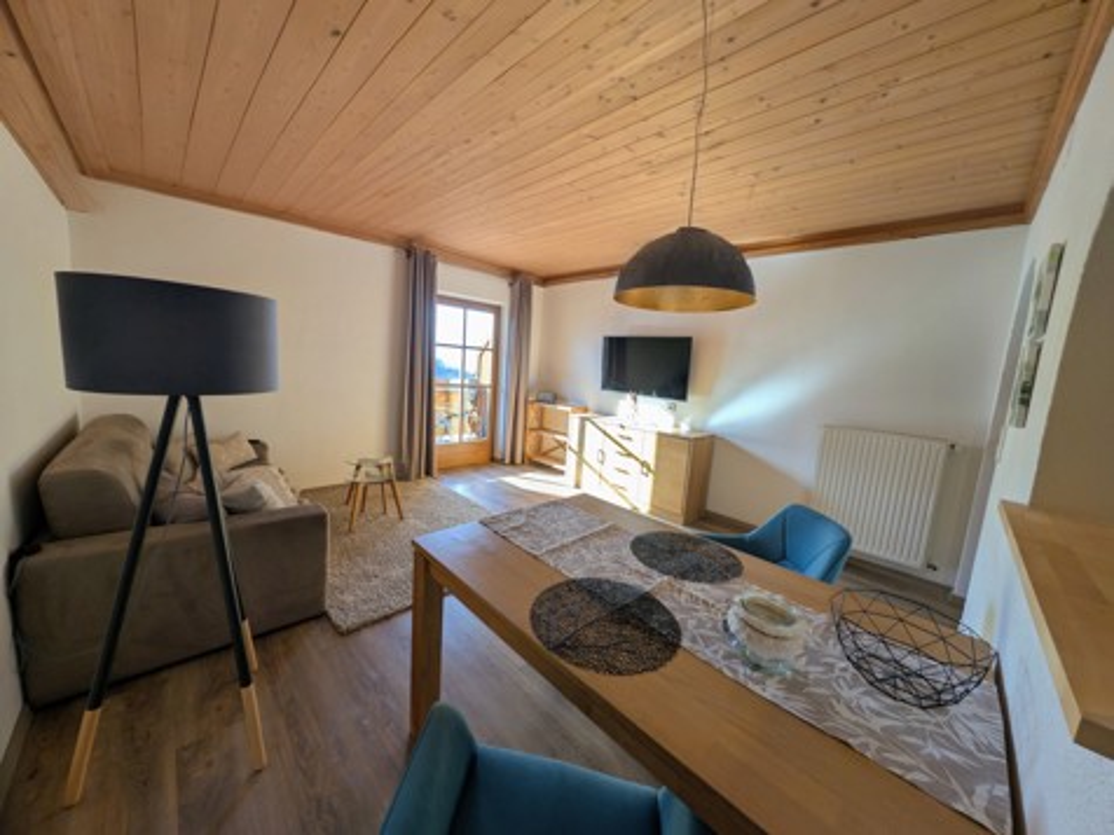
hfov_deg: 110.5
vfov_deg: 94.5
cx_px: 557
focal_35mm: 12
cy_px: 418
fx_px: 386
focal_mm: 2.23
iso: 41
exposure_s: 1/142
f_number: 1.95
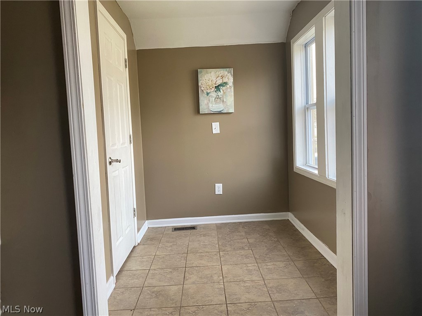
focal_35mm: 26
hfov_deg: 67.3
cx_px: 211
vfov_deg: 53.1
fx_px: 317
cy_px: 158
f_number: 1.8
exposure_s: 1/97
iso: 125
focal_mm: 4.25
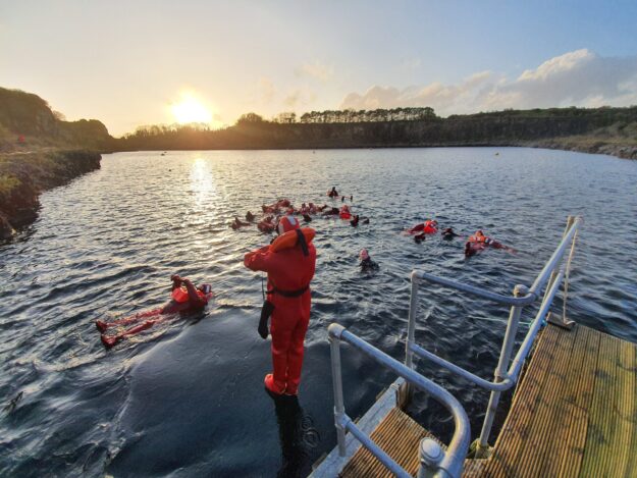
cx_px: 318
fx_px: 239
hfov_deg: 106.2
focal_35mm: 13
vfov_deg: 89.9
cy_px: 239
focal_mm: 1.8
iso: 50
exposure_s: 1/486
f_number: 2.2
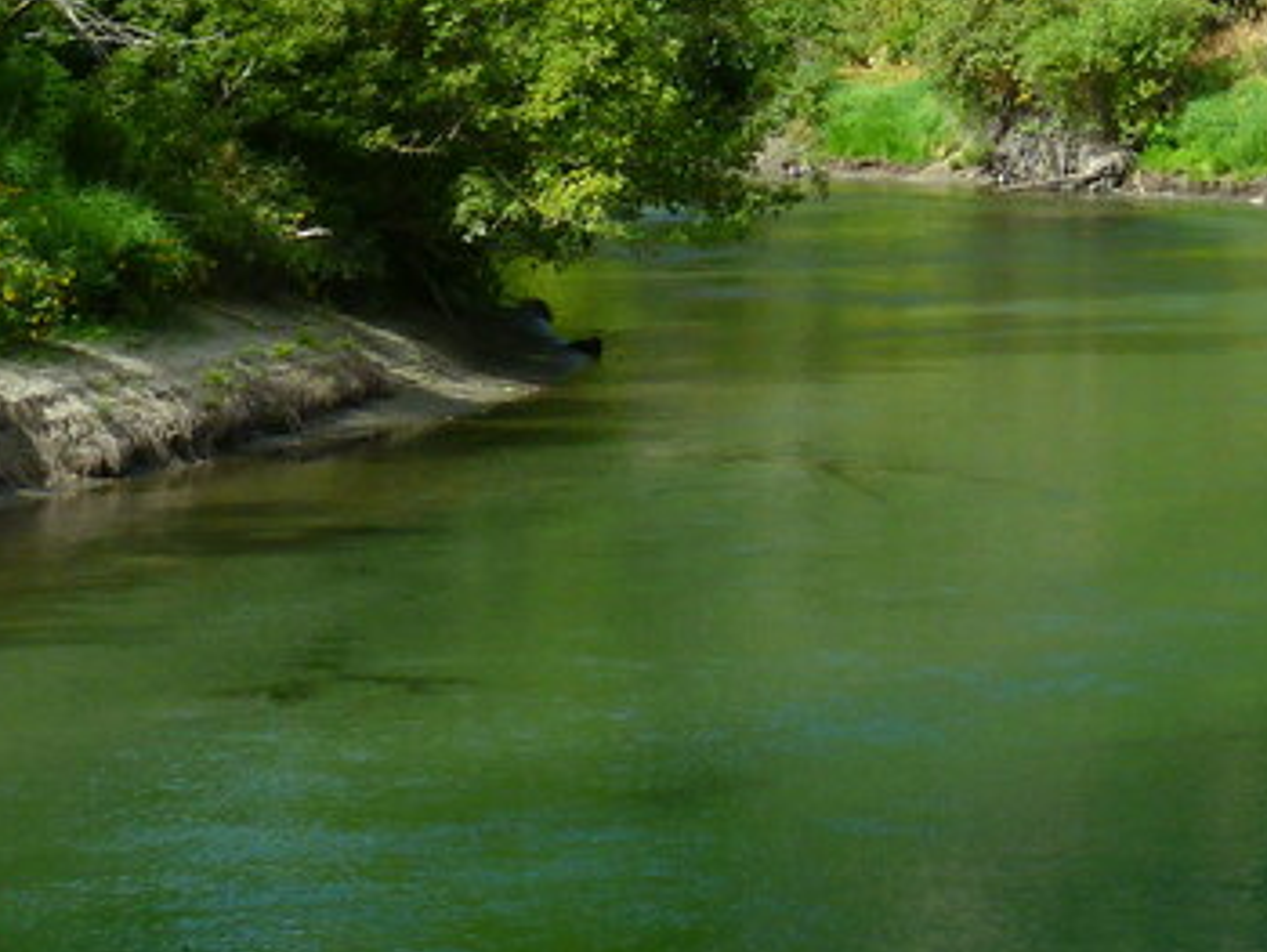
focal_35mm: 128
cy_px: -485
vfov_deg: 11.1
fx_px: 4688
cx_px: 1119
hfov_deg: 15.2
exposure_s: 1/320
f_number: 3.8
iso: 80
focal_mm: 6.3
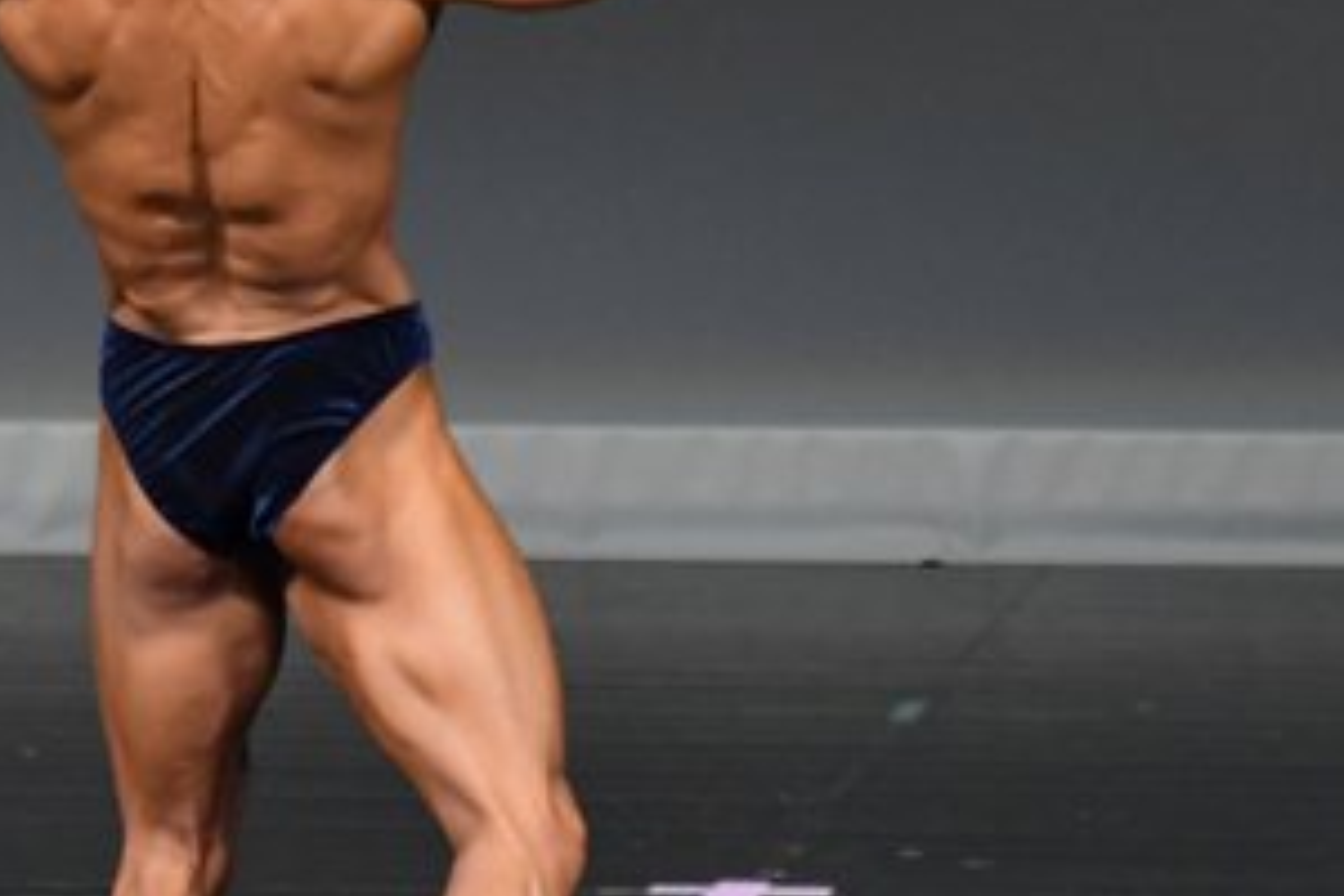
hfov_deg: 2.1
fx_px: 36136
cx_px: 258
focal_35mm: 968
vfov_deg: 1.4
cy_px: 412
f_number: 5.6
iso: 4000
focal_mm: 250
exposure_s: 1/400
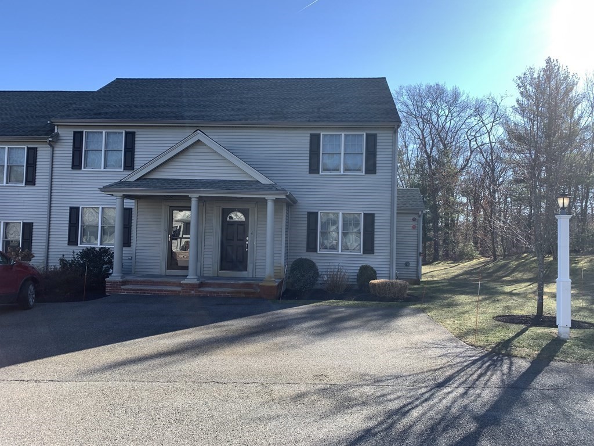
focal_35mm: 26
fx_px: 446
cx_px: 297
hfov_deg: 67.3
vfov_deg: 53.1
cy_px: 223
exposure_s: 1/1100
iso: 25
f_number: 1.8
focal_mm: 4.25
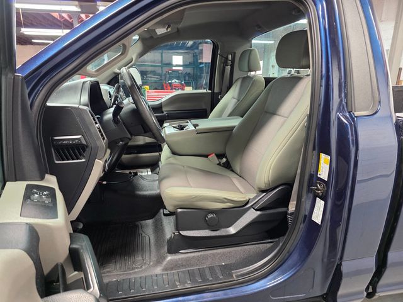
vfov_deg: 58.9
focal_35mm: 23
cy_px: 151
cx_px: 202
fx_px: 268
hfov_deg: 73.9
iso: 500
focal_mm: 6.3
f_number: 1.7
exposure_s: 1/120
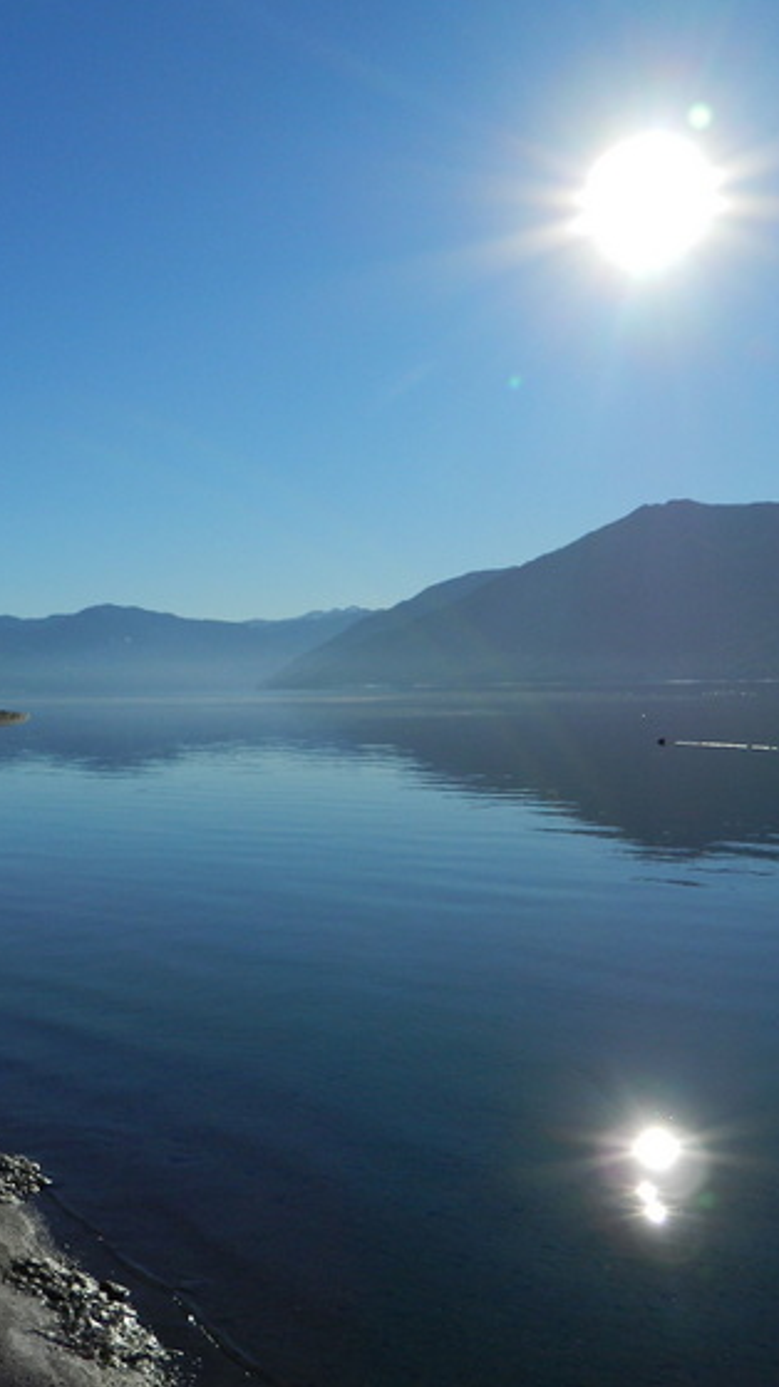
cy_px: 722
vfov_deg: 51.6
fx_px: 1434
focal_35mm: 39
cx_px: 263
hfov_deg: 30.2
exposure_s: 1/400
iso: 80
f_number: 8.7
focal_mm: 4.5
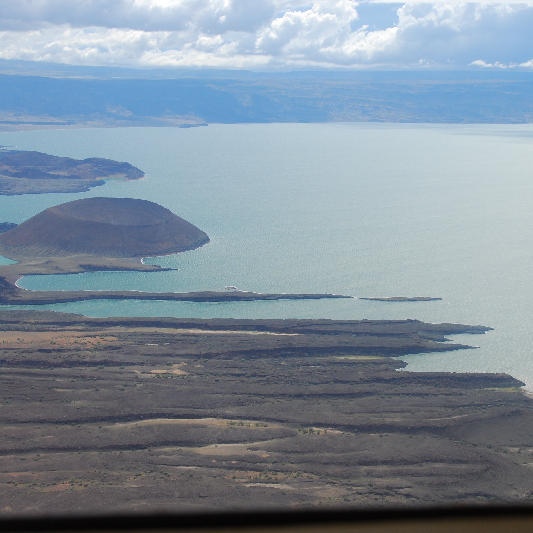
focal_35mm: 60
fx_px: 1039
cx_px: 239
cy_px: 265
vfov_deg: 28.8
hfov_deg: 28.8
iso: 200
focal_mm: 31
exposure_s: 1/320
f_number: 10
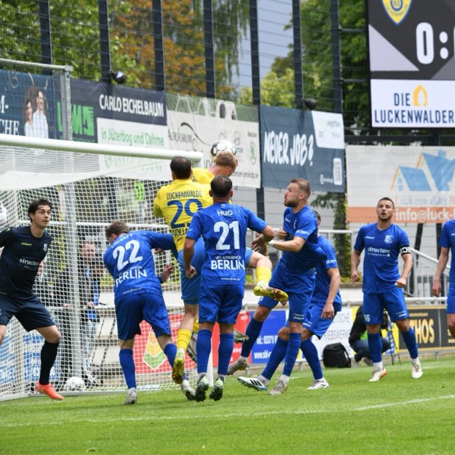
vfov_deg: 6.5
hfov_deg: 6.5
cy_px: 227
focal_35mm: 269
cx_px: 342
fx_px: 4000
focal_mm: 210
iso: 1250
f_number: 9
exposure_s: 1/1600
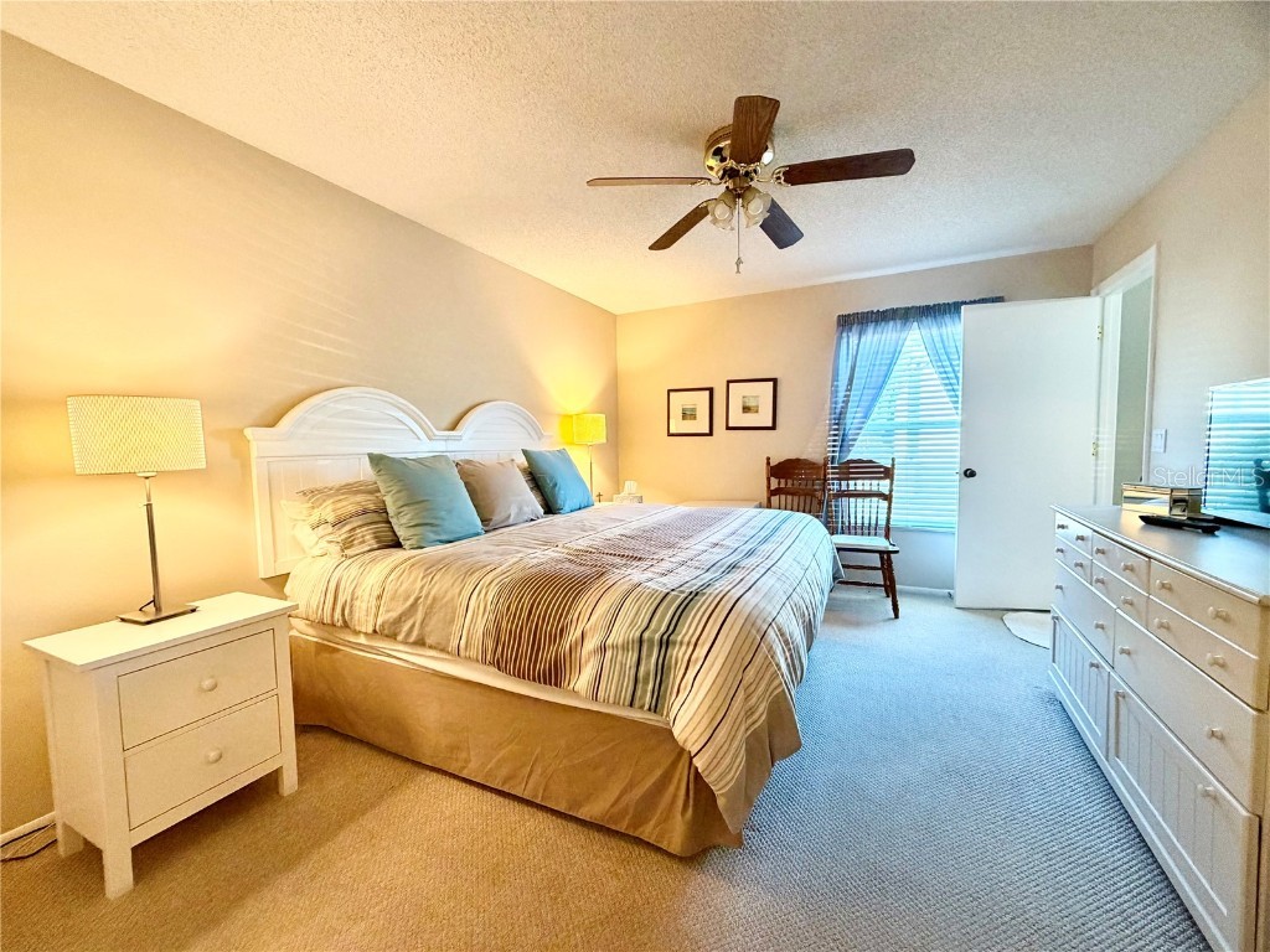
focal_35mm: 14
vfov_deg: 85.7
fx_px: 514
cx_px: 635
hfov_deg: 102.1
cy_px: 476
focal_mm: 2.22
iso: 320
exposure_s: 1/60
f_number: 2.2
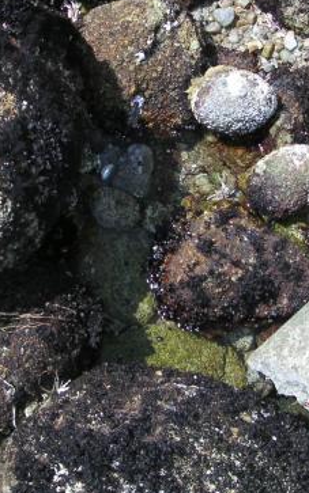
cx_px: 147
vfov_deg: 28.9
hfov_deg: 18.4
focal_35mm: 71
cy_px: 217
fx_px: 956
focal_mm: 6
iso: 50
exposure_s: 1/750
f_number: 2.8
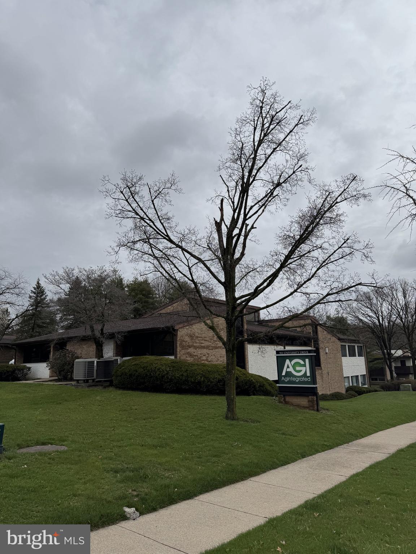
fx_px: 385
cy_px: 277
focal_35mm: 24
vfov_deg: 71.6
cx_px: 208
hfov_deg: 56.8
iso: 80
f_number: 1.78
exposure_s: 1/15152
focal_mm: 6.86
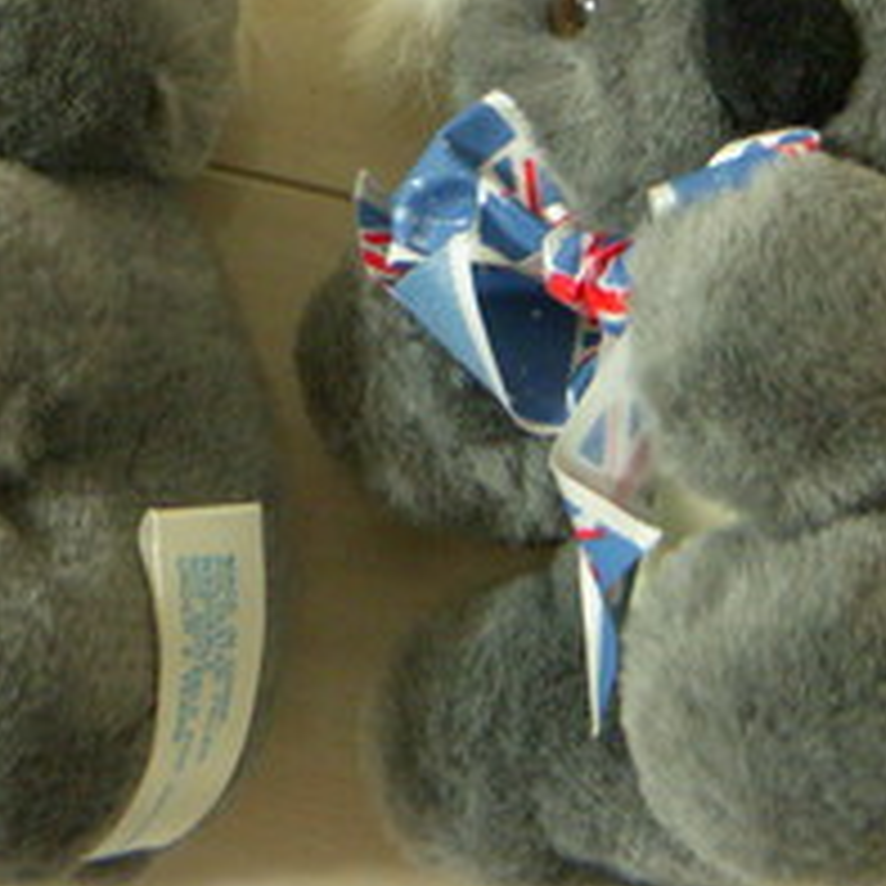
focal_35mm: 148
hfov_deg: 11.8
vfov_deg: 11.7
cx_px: 463
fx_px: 4286
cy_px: 110
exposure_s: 1/6
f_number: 3.7
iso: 400
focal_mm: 11
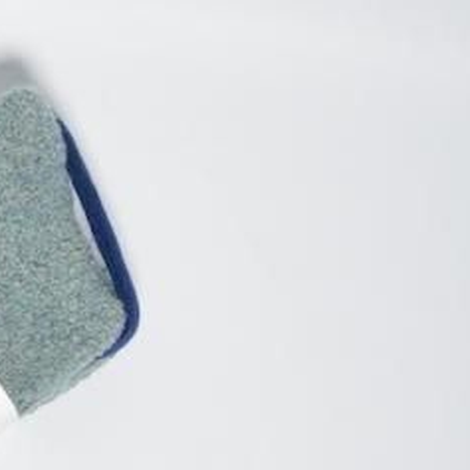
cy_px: 361
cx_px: -153
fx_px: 2642
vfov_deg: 10.1
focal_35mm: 172
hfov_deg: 10.0
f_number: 5.6
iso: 800
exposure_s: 1/125
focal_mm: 40
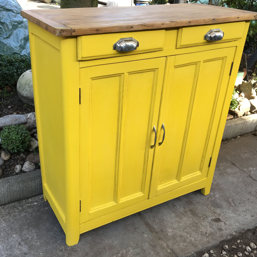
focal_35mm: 37
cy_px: 125
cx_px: 102
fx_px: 311
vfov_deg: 44.9
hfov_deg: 44.7
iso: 40
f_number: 2.2
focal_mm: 4.15
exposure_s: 1/100
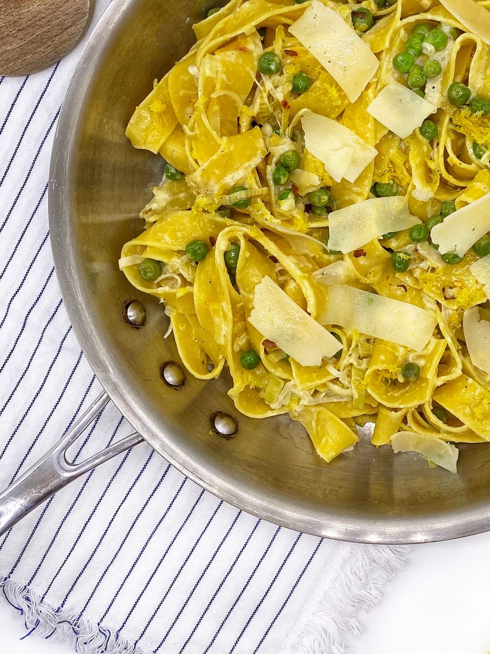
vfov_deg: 39.1
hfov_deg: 29.6
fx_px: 906
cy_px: 203
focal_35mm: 48
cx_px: 387
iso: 32
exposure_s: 1/810
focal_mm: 4.25
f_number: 1.8
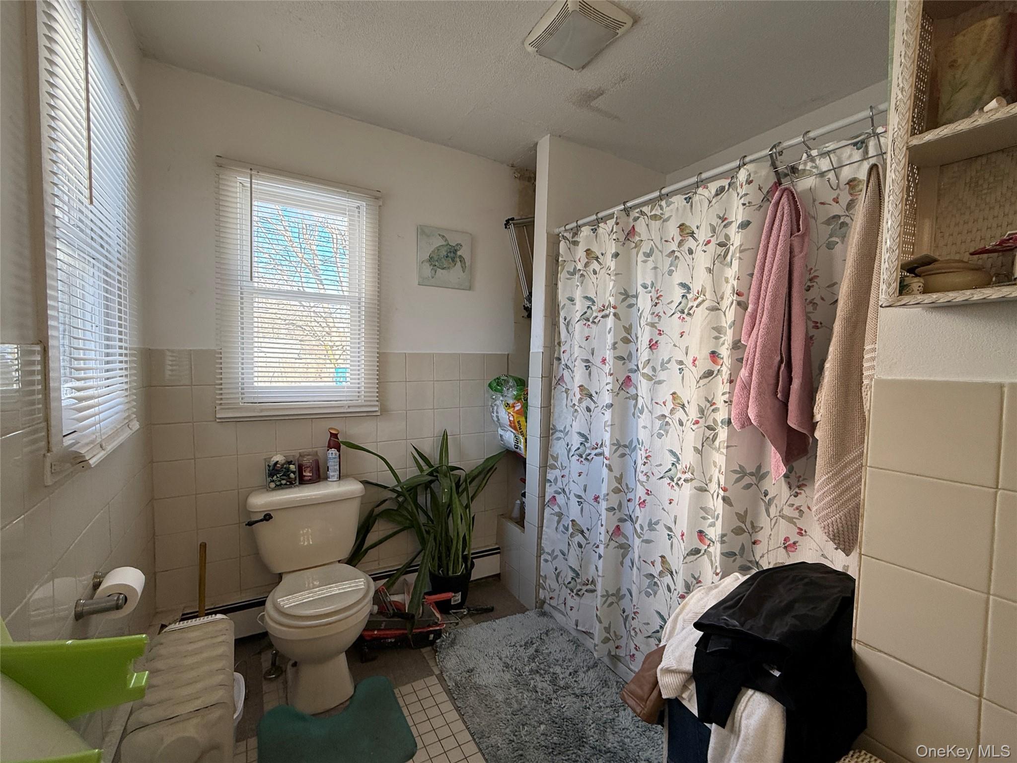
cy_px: 382
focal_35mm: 14
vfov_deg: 85.7
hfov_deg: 102.1
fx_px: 411
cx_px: 508
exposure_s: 1/120
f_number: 2.2
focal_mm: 2.22
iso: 125
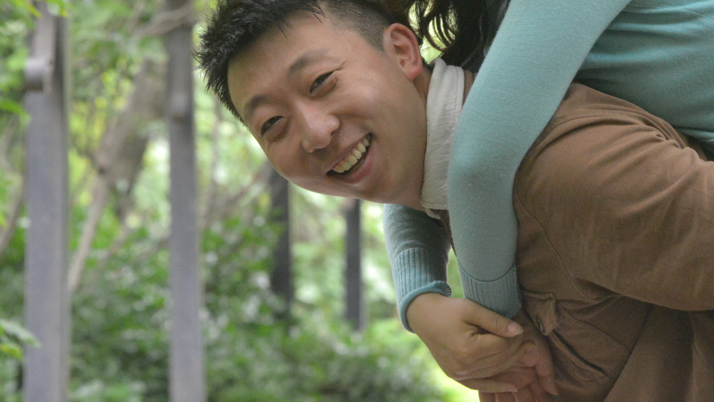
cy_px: 41
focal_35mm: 285
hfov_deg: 7.6
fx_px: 5395
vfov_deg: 4.3
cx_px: 378
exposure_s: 1/160
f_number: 8
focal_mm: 150
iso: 4000
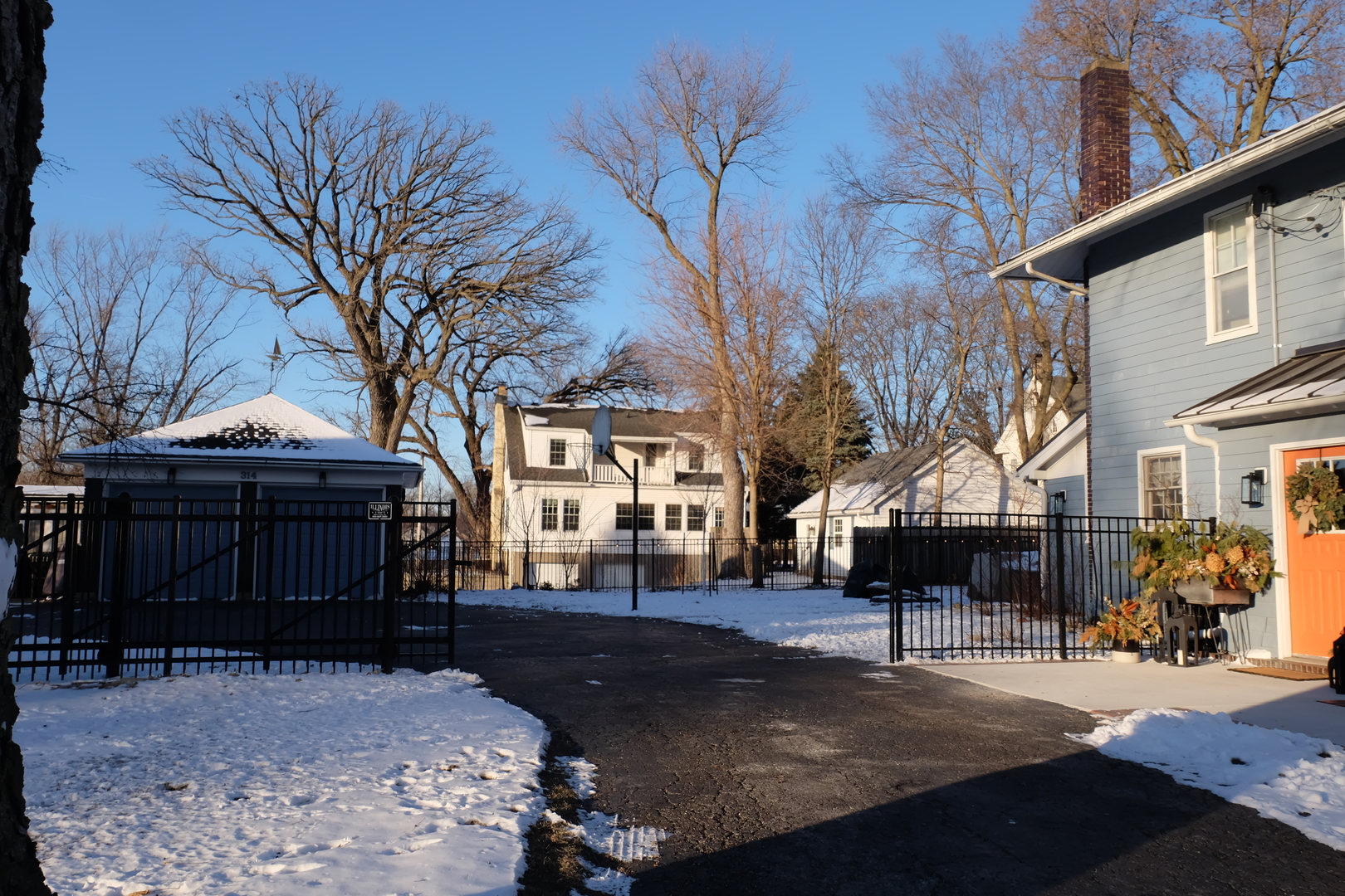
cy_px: 448
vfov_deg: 45.0
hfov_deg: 63.7
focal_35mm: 29
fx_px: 1083
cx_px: 672
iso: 400
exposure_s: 1/400
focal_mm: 19.2
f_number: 9
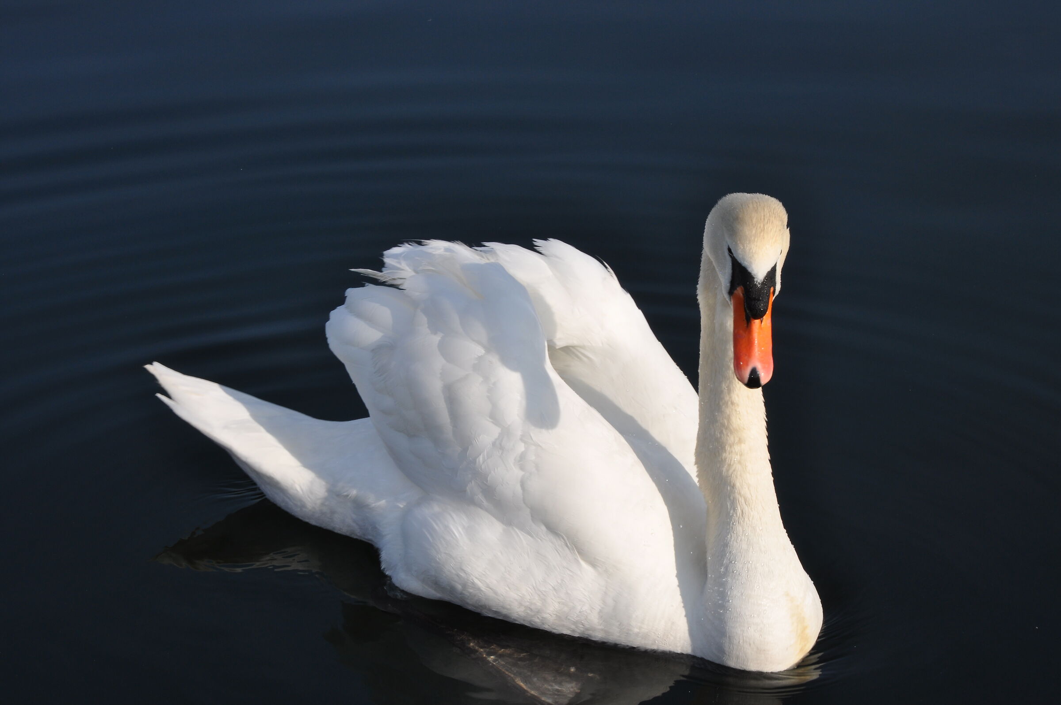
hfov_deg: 19.5
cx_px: 530
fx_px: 3091
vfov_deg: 13.0
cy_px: 352
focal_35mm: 105
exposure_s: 1/200
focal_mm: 70
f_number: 19
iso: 200
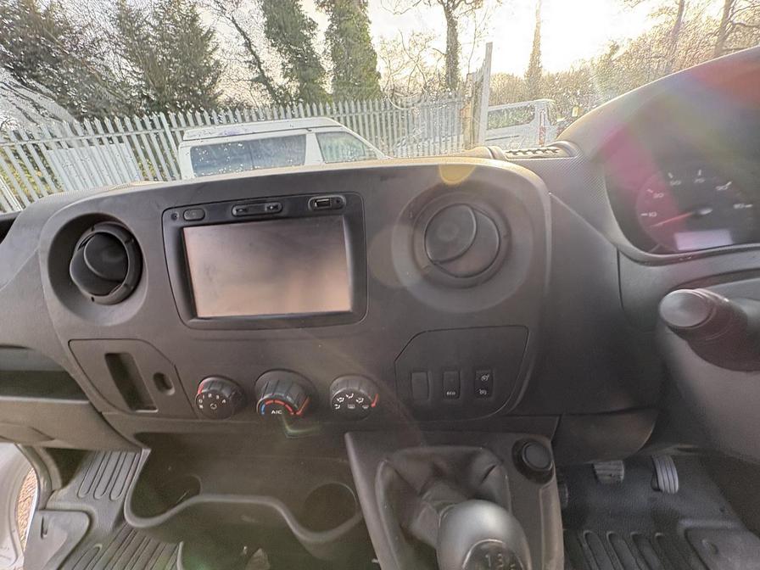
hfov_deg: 102.1
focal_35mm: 14
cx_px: 380
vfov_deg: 85.7
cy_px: 285
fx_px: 307
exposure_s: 1/110
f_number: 2.2
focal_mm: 2.22
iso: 125
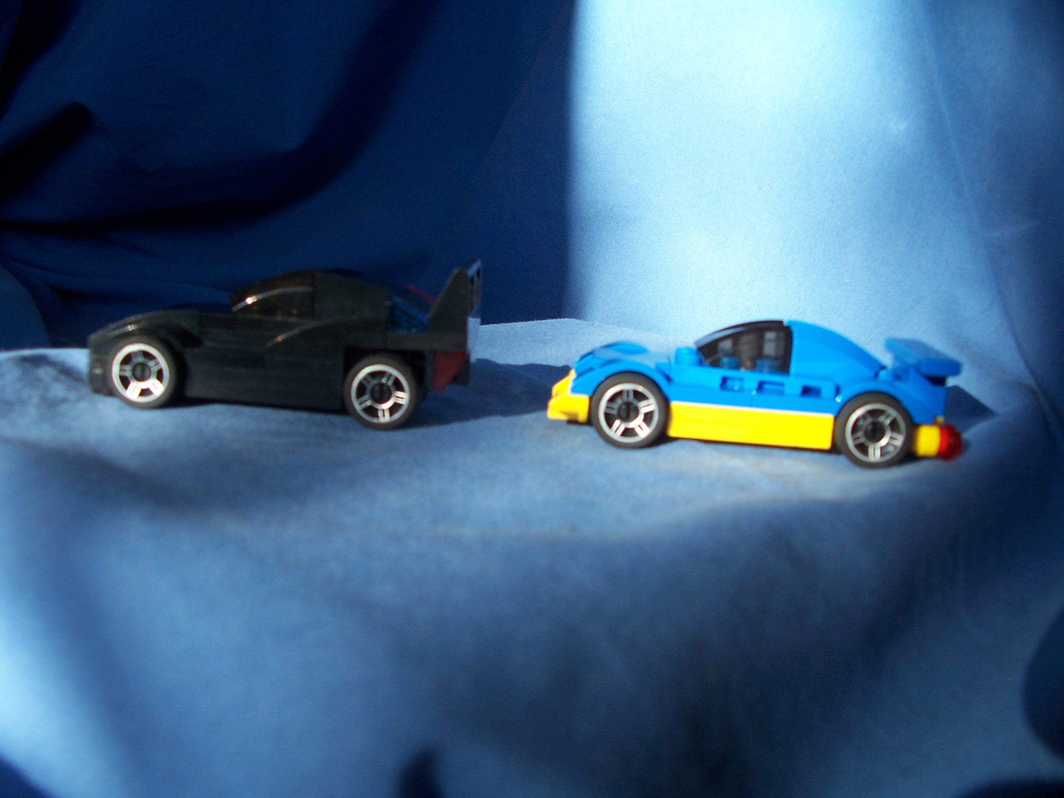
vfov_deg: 40.7
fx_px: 1076
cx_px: 532
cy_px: 399
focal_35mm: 35
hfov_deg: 52.6
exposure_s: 1/250
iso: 80
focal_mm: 6
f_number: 2.8
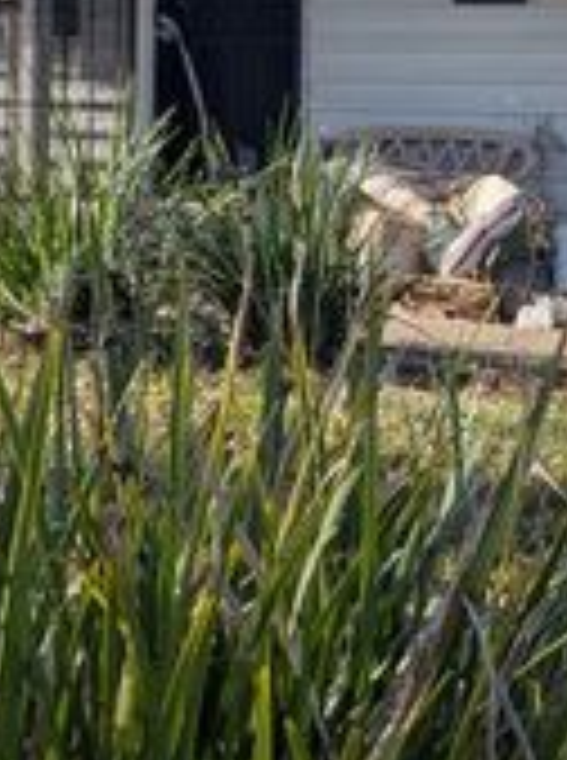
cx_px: 486
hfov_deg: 15.4
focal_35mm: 95
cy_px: 259
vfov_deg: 20.6
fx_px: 2083
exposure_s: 1/1088
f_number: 1.7
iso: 28
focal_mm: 4.53
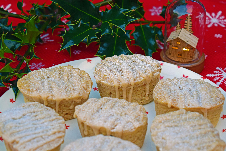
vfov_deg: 16.6
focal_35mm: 82
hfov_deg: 24.6
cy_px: 76
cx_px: 113
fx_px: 518
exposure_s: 1/80
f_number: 5.6
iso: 400
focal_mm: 55
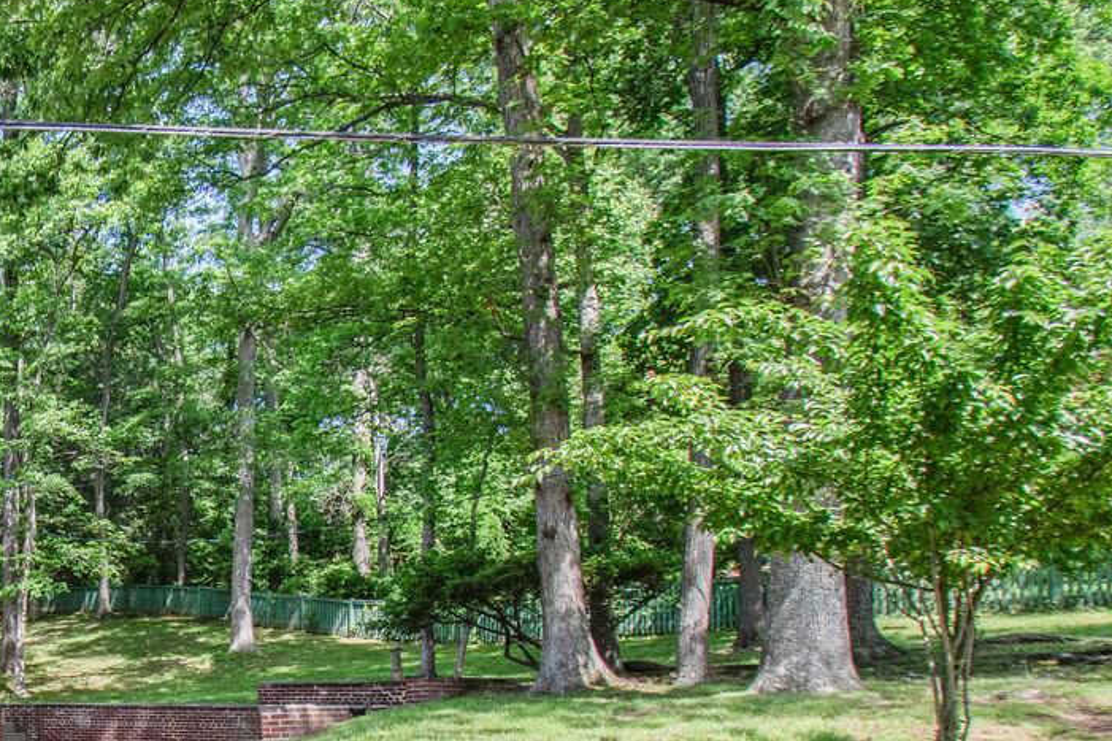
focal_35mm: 37
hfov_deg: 42.6
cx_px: -67
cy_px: 690
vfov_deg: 33.7
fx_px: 1143
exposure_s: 1/200
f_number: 8
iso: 200
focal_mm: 10
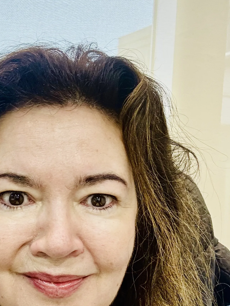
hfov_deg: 26.6
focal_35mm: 54
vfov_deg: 35.2
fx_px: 478
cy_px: 202
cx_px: 54
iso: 80
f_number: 1.9
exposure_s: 1/47
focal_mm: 2.69
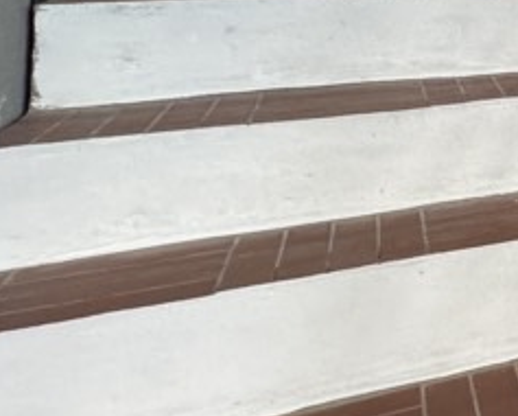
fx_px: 905
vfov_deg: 22.8
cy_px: -136
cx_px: 955
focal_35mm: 59
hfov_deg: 20.8
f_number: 2.2
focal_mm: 2.22
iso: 320
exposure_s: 1/60
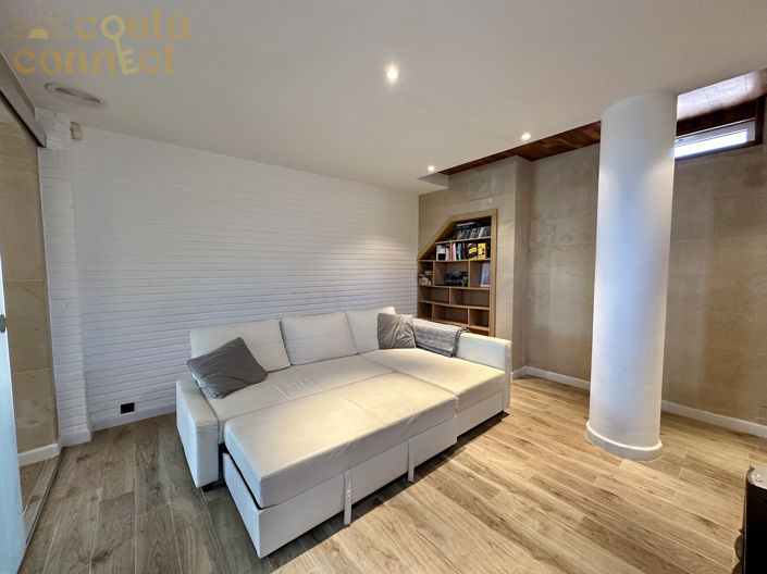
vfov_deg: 85.6
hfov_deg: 102.1
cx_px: 384
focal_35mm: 14
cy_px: 287
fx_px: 310
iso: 200
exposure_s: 1/50
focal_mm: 2.22
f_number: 2.2
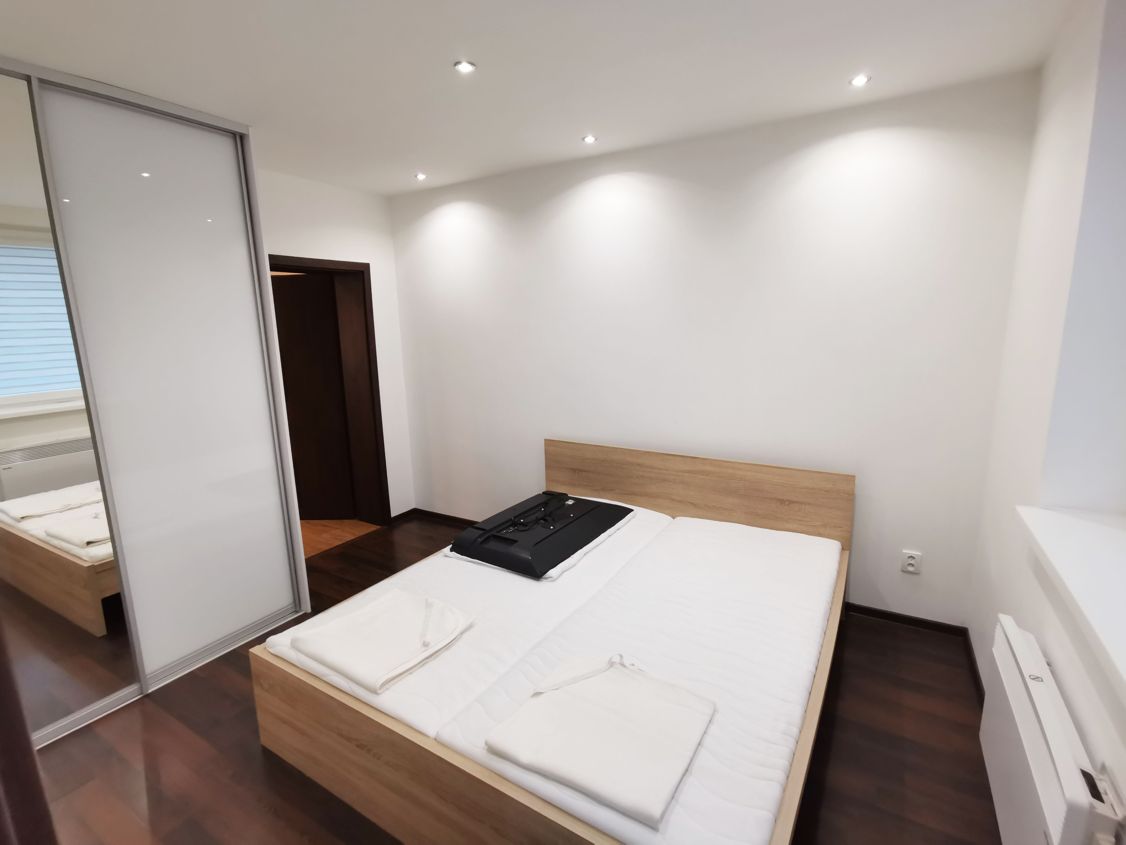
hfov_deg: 91.0
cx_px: 563
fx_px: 553
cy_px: 422
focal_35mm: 17
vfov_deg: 74.7
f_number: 2.2
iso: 160
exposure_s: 1/50
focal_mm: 2.23
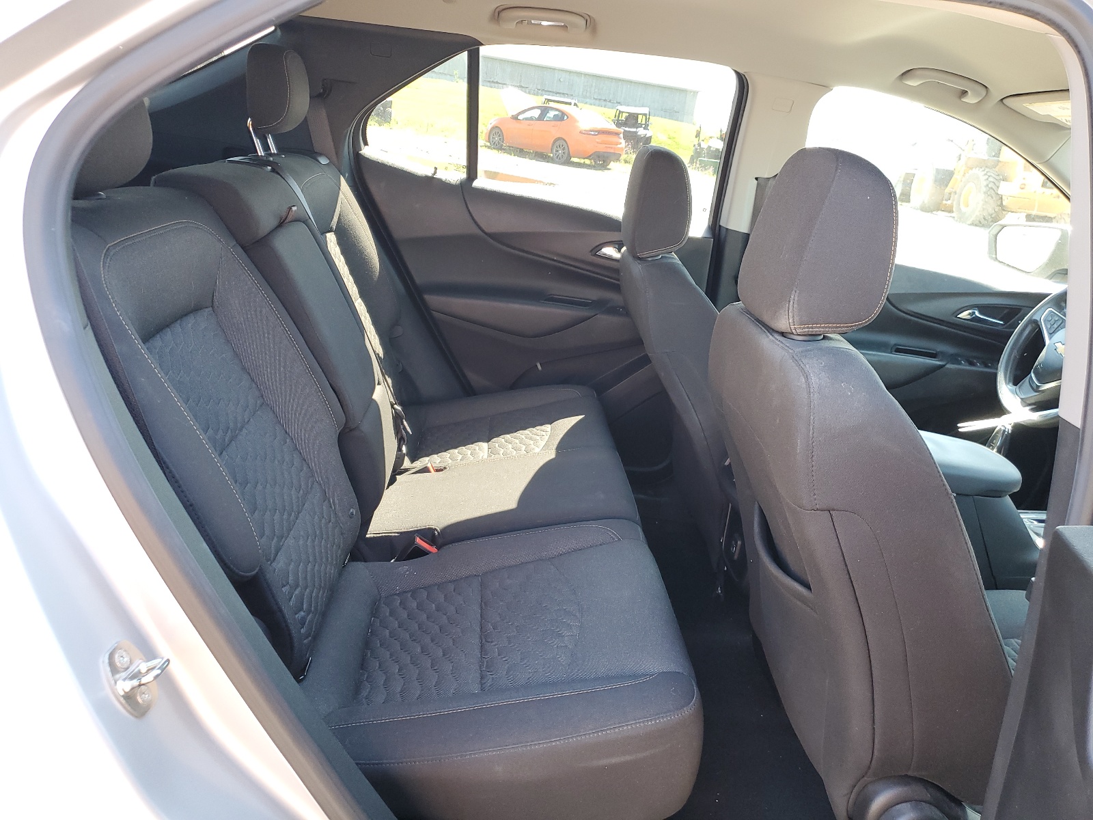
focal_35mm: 26
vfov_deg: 53.1
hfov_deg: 67.3
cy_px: 410
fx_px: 821
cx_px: 546
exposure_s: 1/120
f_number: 1.5
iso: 76
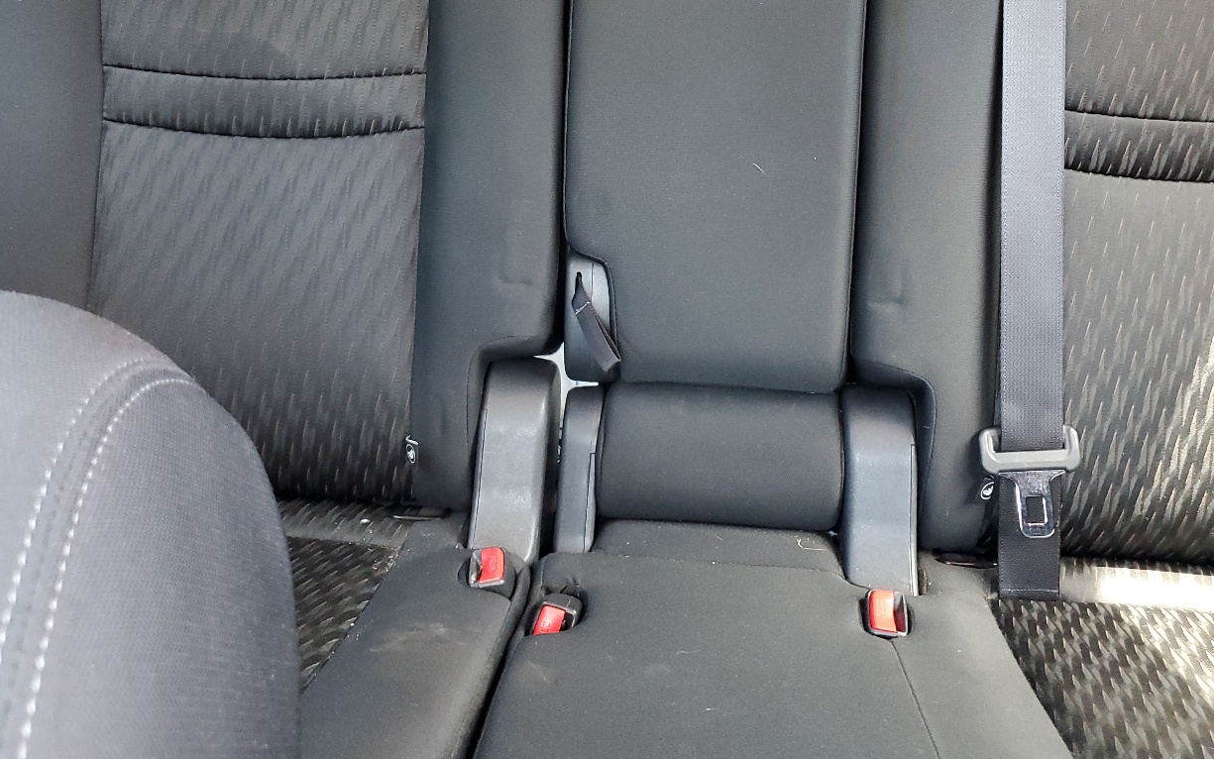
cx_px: 611
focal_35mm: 36
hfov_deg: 54.0
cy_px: 182
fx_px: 1191
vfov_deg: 34.5
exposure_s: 1/60.2
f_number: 1.5
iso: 282
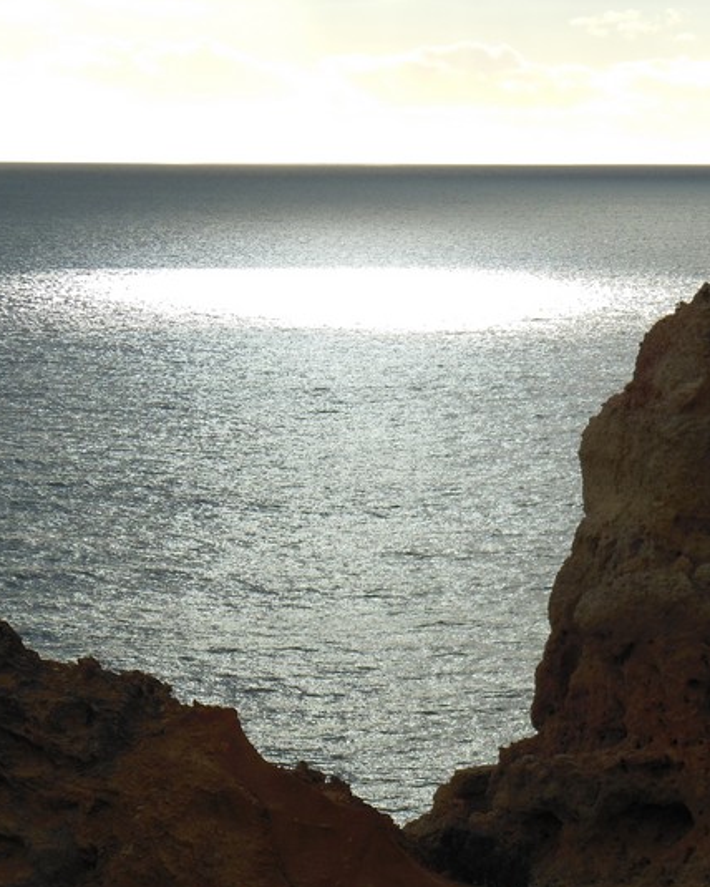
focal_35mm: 162
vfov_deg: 11.9
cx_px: 537
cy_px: 453
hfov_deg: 9.5
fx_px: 4255
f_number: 4.8
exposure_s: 1/1000
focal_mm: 19.7
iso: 125
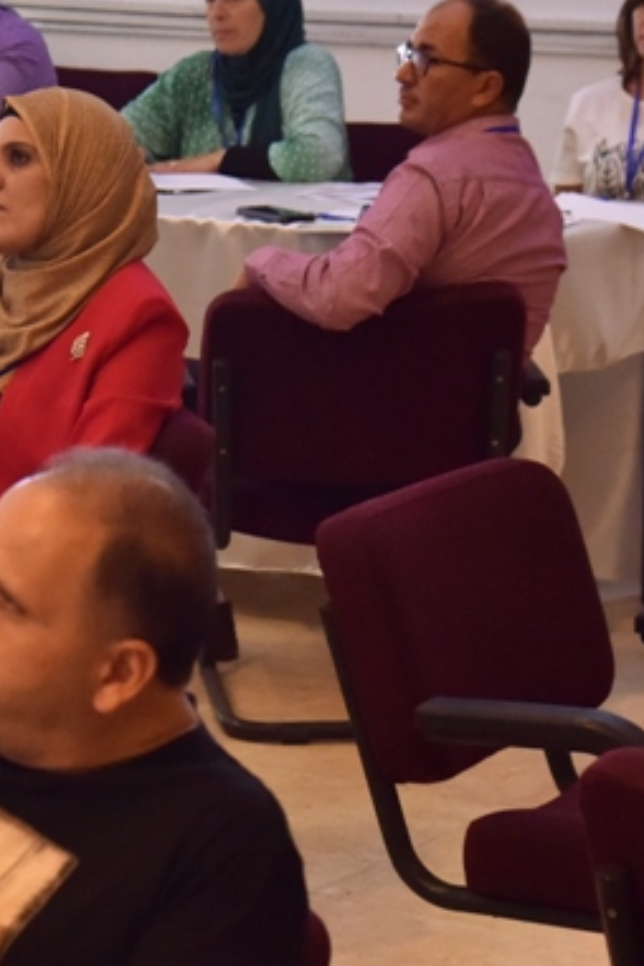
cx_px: -41
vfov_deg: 13.1
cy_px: 653
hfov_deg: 8.7
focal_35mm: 156
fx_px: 4186
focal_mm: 58
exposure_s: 1/100
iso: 3200
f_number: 5
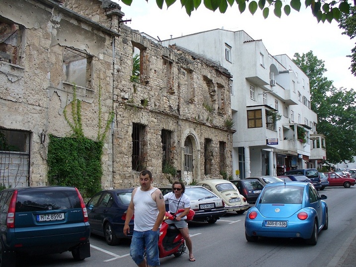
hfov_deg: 50.1
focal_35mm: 37
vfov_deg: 38.7
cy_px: 134
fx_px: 381
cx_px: 178
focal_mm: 6.1
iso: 80
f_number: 2.8
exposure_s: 1/160
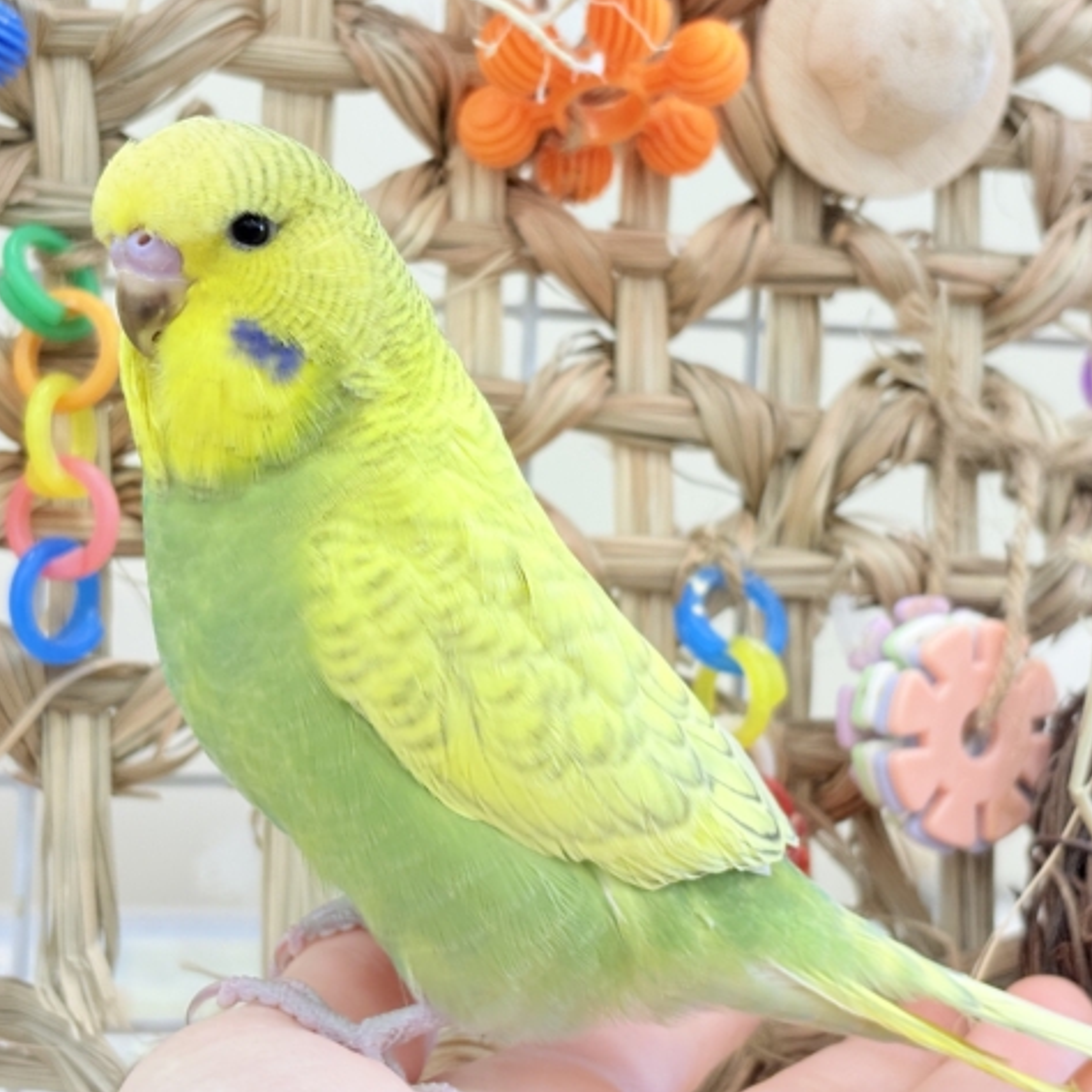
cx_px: 484
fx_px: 2213
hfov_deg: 27.7
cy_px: 544
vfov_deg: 27.7
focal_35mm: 62
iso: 100
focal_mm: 5.96
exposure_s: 1/100
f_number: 1.6
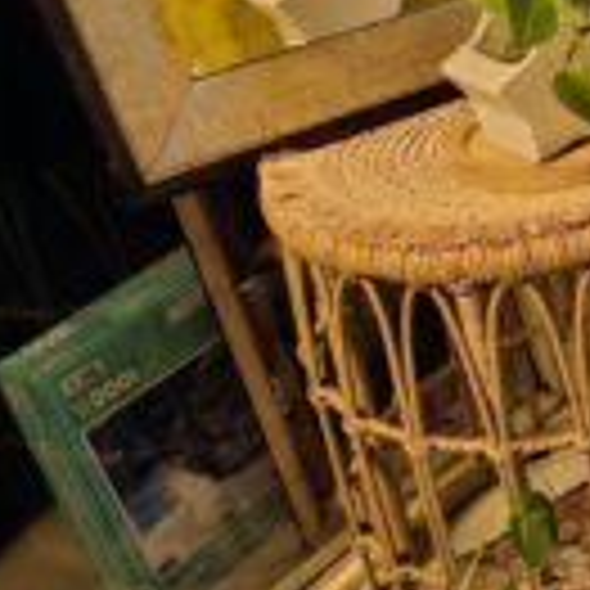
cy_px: 338
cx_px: 984
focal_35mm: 69
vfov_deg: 25.0
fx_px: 1331
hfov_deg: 20.0
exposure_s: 1/1000
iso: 1600
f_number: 1.7
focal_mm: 6.3
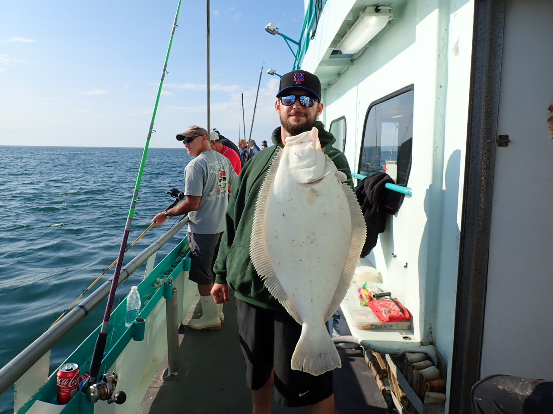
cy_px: 207
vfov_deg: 54.9
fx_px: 399
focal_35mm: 25
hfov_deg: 69.4
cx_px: 276
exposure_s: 1/200
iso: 100
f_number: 8
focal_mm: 4.5
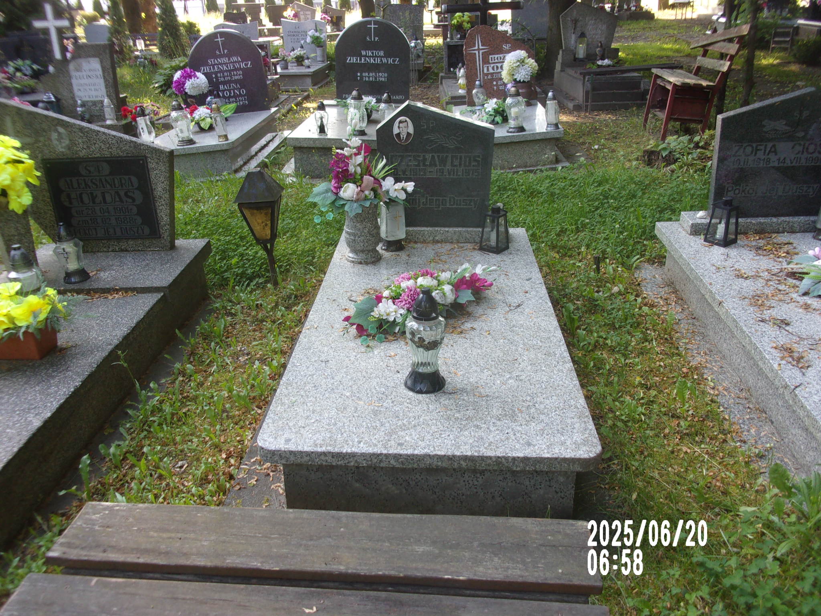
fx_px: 664
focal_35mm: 28
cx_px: 410
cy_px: 308
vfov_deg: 49.7
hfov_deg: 63.4
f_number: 3.9
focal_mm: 5.1
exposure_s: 1/45
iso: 80
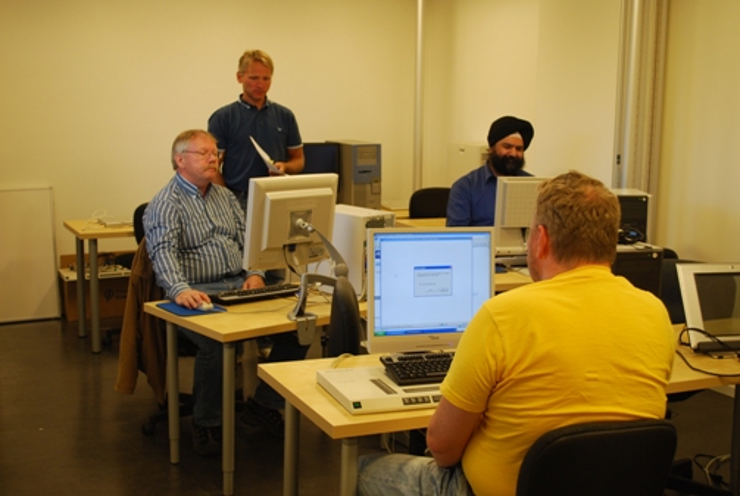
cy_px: 248
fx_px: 988
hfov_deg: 41.1
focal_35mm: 48
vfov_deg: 28.2
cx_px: 370
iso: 400
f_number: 4.8
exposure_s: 1/20
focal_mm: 32
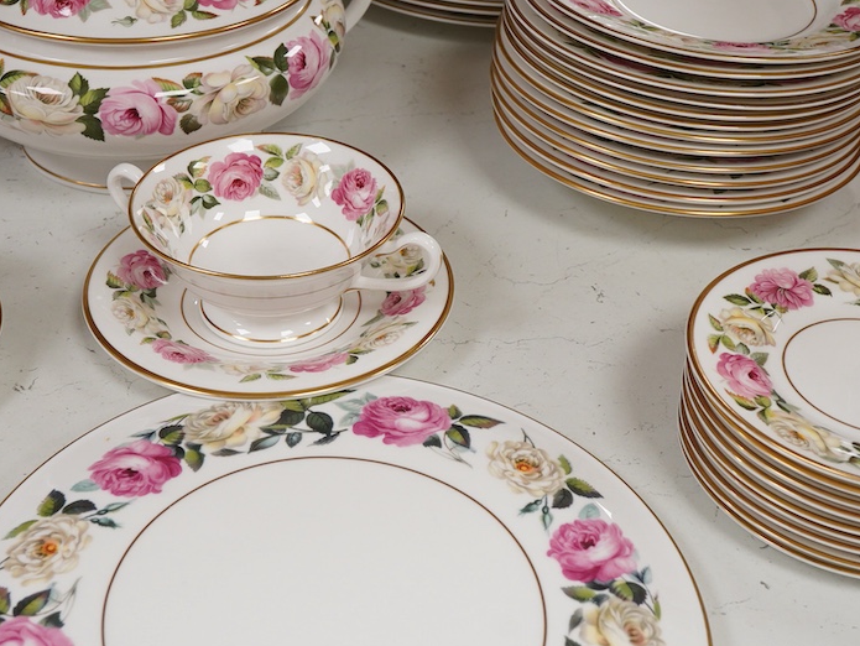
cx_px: 392
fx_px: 1392
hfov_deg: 34.3
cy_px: 340
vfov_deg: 26.1
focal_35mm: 56
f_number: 10
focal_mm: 30
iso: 1250
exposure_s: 1/125
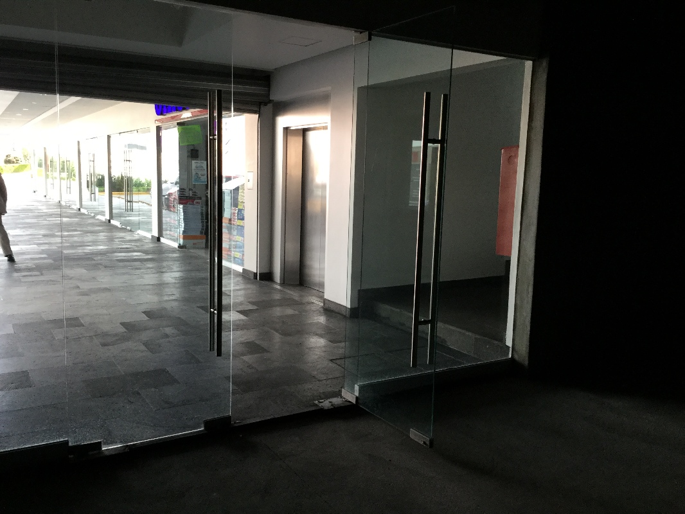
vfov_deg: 45.5
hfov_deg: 58.3
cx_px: 342
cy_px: 257
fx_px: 614
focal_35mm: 31
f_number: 2.4
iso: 32
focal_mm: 3.3
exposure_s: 1/30
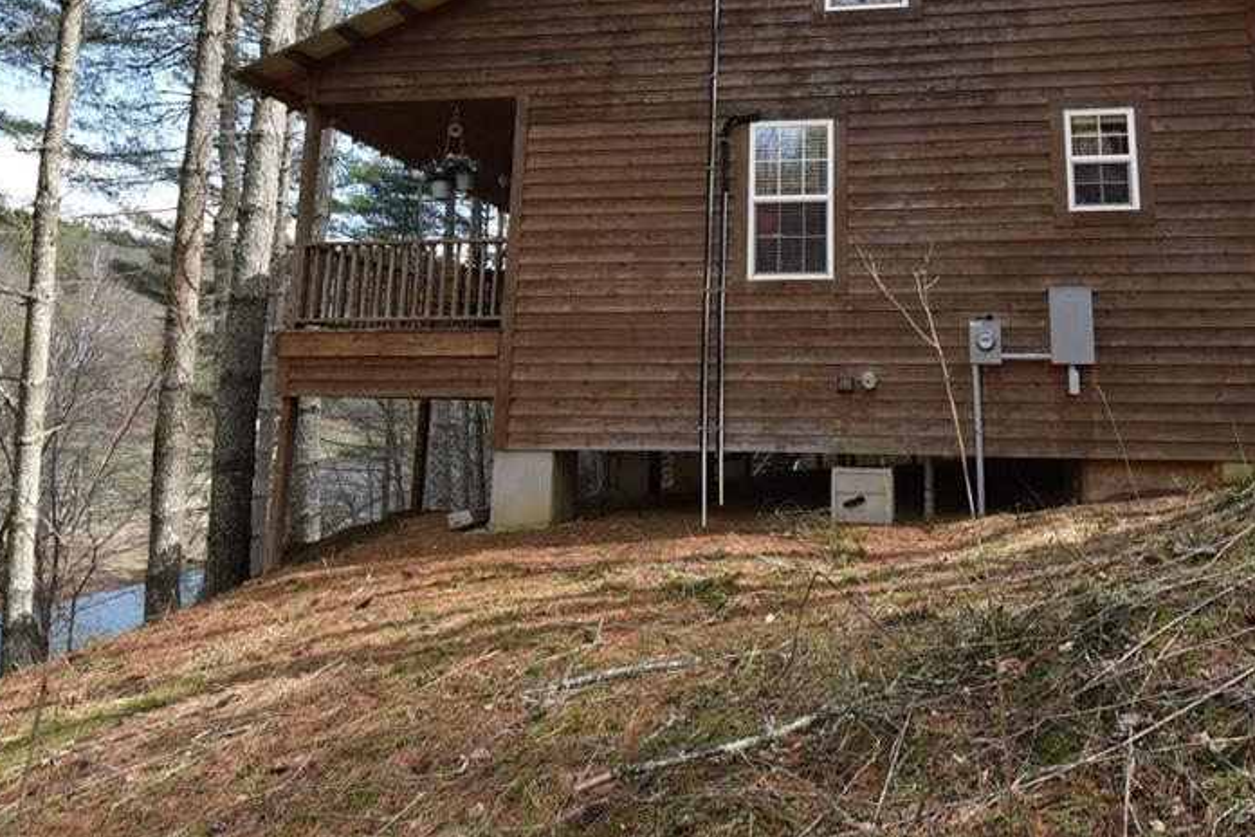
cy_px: 226
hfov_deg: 69.6
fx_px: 884
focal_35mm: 25
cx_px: 783
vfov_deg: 49.0
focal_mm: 11.5
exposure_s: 1/400
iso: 800
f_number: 8
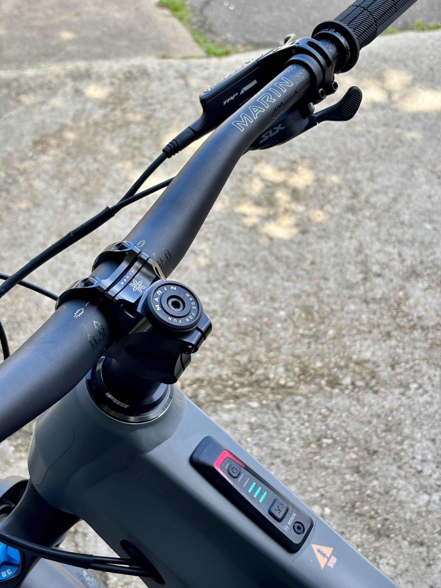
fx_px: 883
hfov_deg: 28.0
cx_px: 220
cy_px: 294
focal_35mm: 52
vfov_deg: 36.8
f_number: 1.6
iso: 32
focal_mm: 5.96
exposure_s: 1/419
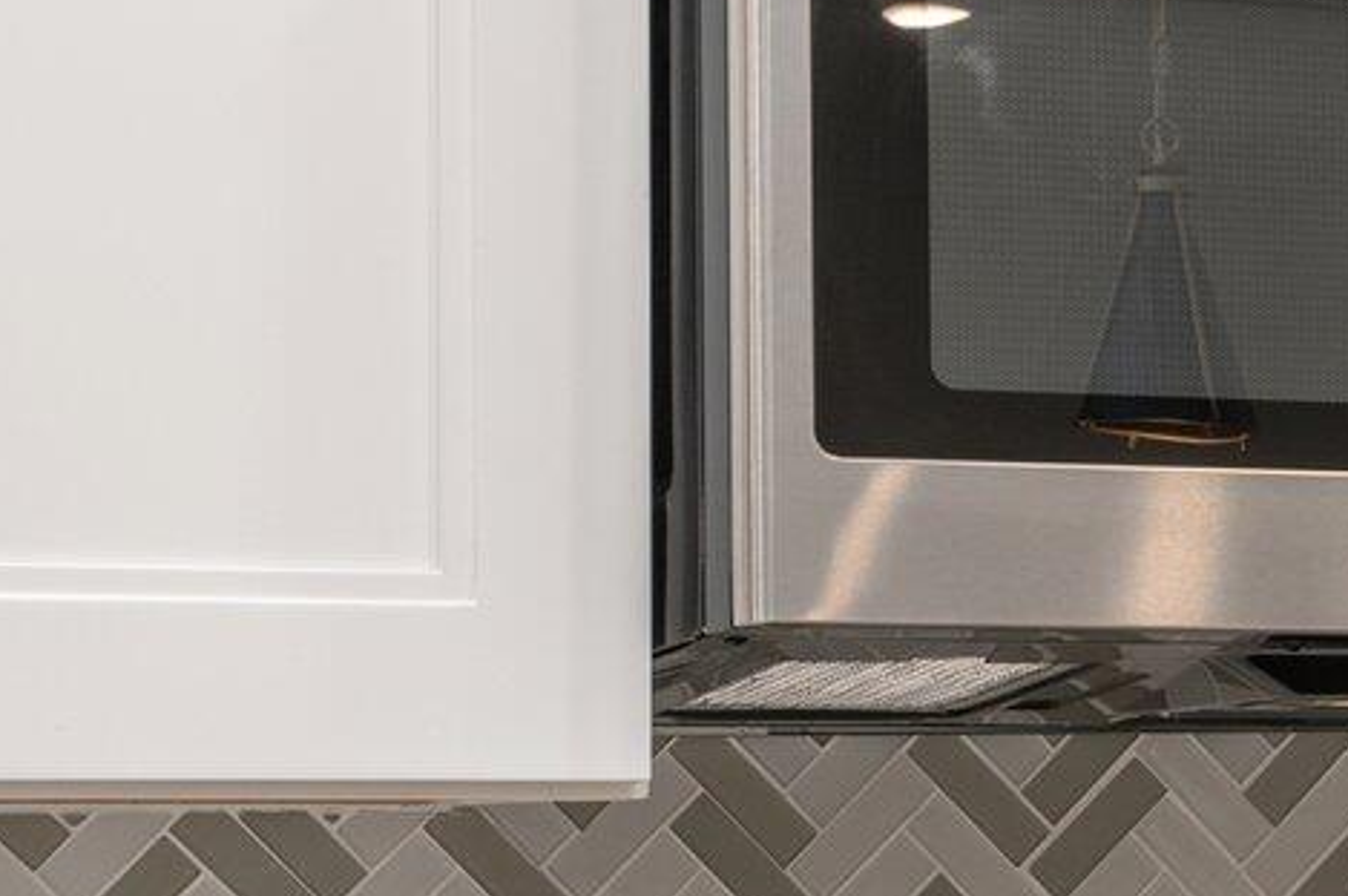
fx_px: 4902
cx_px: 1549
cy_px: 991
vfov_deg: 10.3
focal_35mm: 131
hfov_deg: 15.2
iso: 250
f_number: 9
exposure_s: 1/8
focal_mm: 30
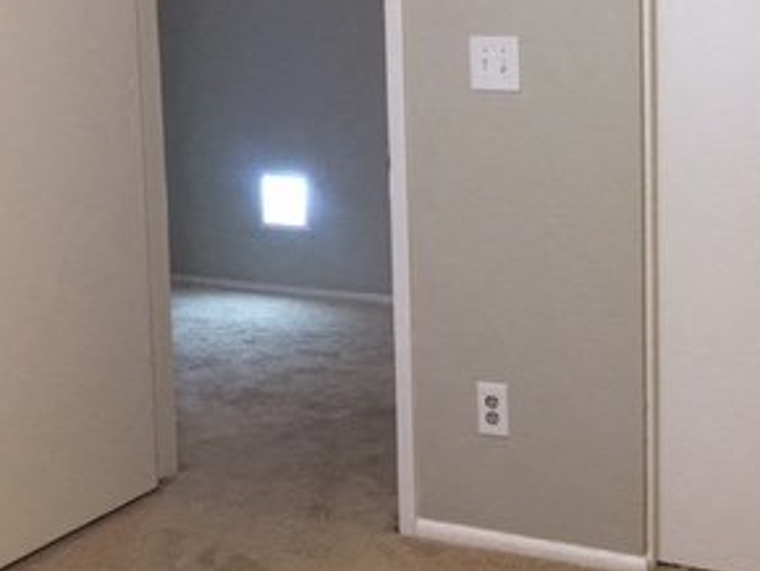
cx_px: 650
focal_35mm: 64
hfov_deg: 29.3
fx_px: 1406
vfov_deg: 22.5
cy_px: 73
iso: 80
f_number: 2.2
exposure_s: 1/30
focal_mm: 4.15
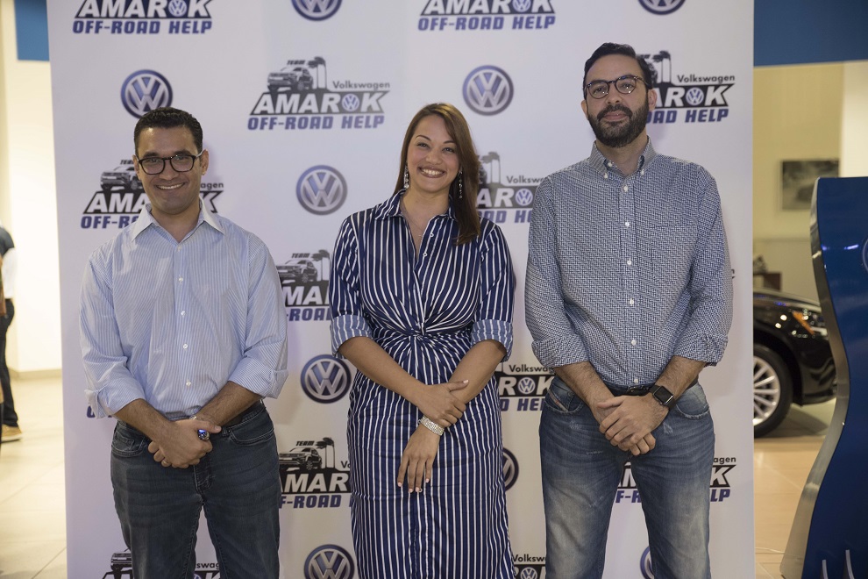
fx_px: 1205
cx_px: 434
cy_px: 290
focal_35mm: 50
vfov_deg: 27.0
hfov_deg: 39.6
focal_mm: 50
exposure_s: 1/100
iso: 1600
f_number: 3.5
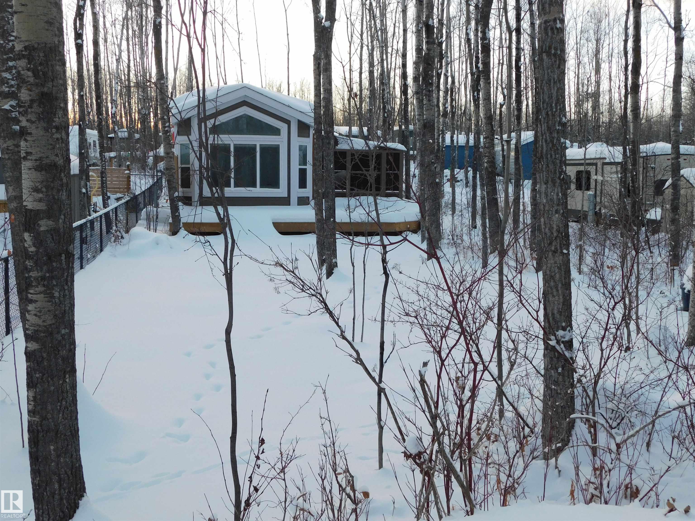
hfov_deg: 46.8
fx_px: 803
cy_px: 260
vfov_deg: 36.0
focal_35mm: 40
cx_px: 348
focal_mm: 7.1
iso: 125
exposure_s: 1/100
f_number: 3.6
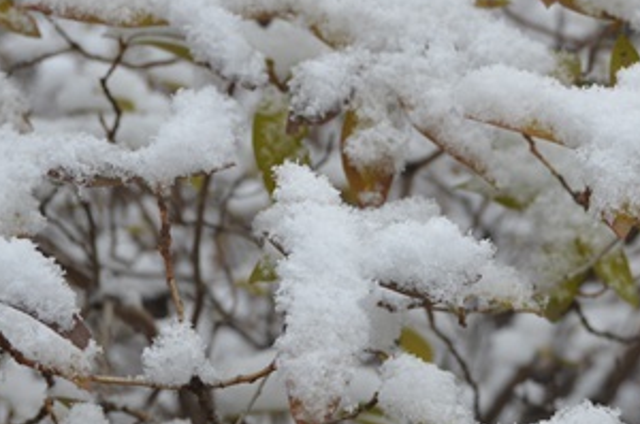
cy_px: 228
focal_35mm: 140
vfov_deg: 9.8
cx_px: 461
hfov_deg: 14.6
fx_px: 2485
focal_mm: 40
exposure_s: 1/180
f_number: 6.7
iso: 200
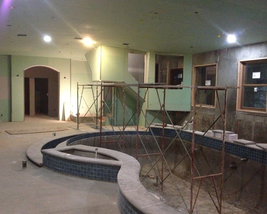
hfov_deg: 49.1
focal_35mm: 37
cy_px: 107
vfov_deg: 40.1
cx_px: 130
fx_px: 292
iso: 800
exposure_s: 1/15
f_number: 2.4
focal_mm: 4.28
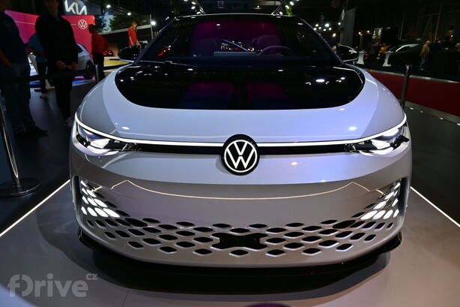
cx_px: 230
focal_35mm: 24
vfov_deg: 53.1
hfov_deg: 73.8
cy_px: 154
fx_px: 307
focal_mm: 16
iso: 100
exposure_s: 1/100
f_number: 5
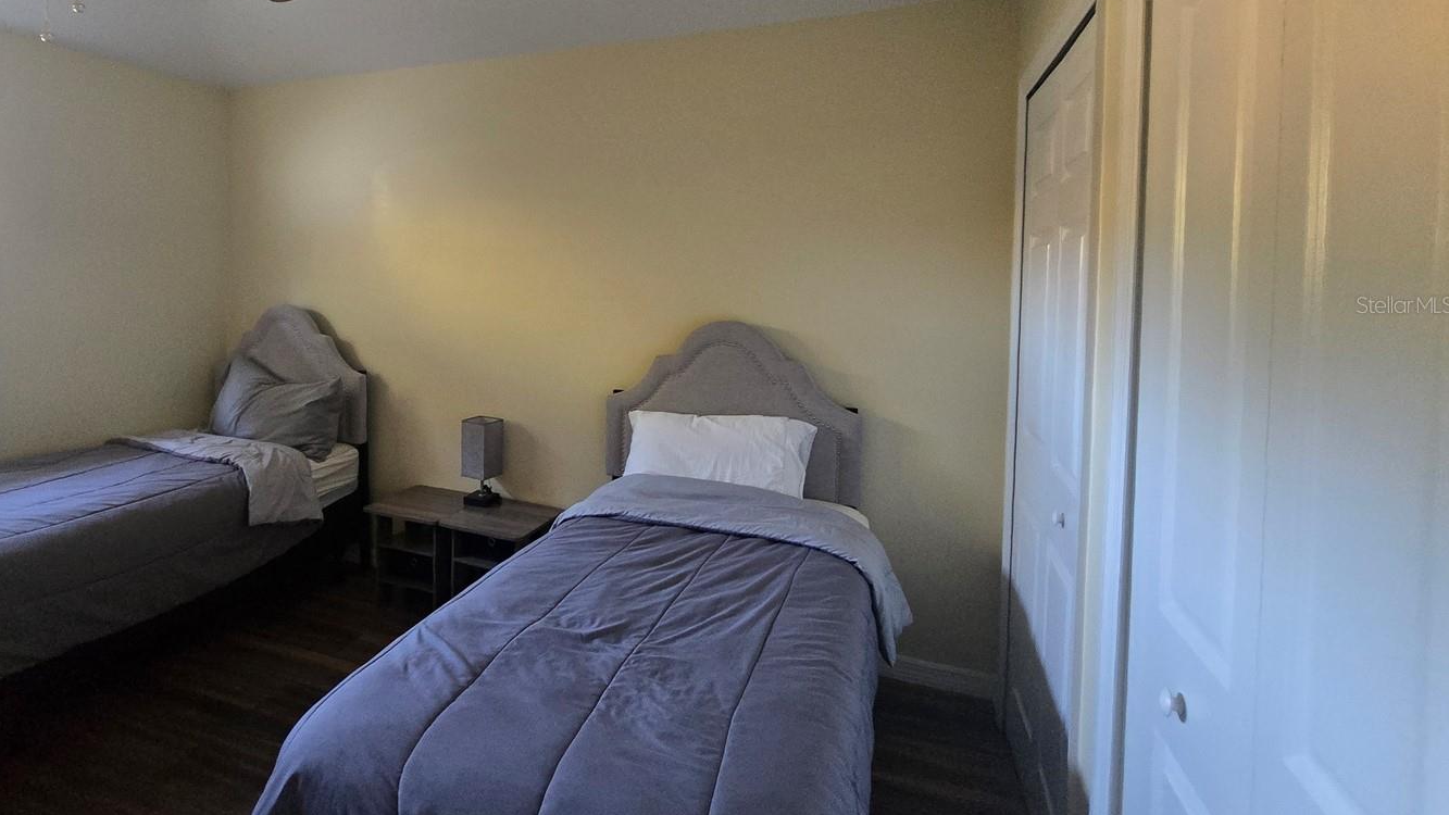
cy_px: 304
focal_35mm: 17
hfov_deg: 94.8
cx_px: 589
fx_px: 653
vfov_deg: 63.0
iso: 1000
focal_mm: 2.2
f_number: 2.2
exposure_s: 1/60
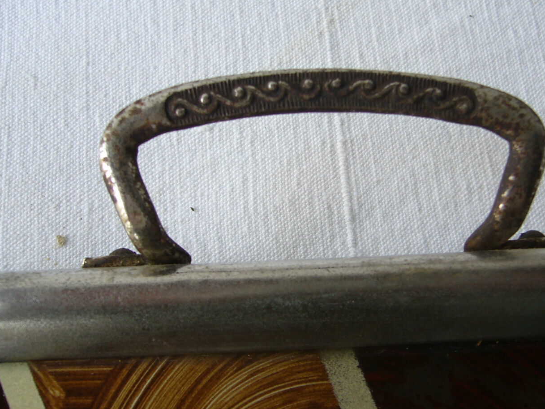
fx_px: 724
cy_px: 217
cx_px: 341
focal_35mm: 46
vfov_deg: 31.5
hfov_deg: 40.9
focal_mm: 5.8
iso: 80
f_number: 2.8
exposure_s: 1/40
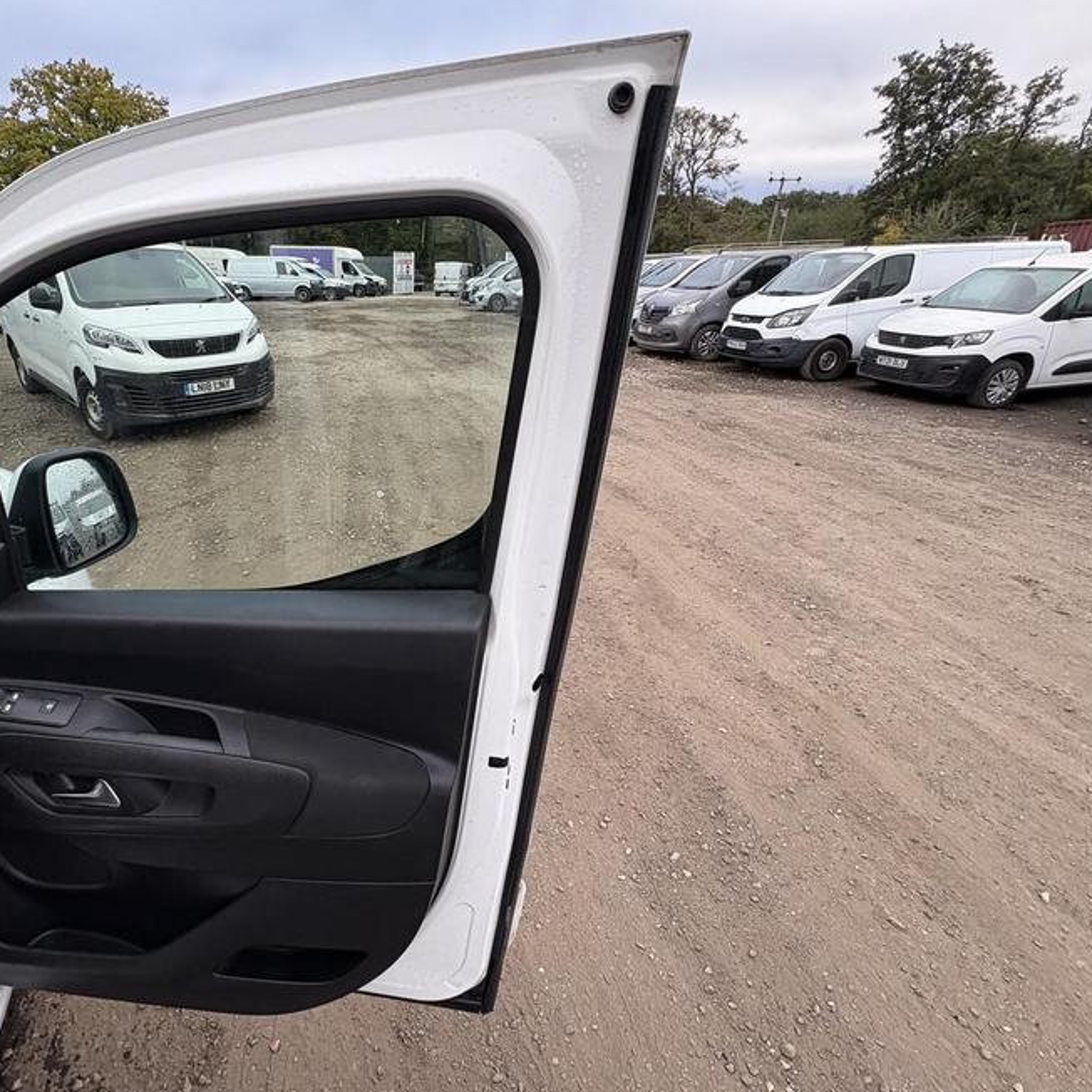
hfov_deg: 82.5
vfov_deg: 84.0
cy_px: 554
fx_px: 607
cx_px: 414
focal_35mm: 17
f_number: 2.2
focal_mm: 2.22
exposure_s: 1/201
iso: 40
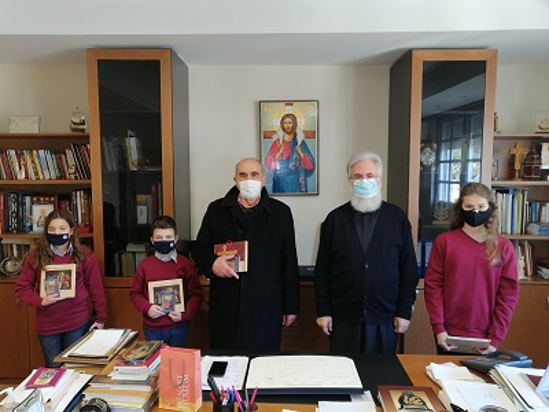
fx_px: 412
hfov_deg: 67.3
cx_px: 274
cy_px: 206
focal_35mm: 26
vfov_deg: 53.1
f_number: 1.8
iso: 100
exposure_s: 1/33.3
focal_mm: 3.95
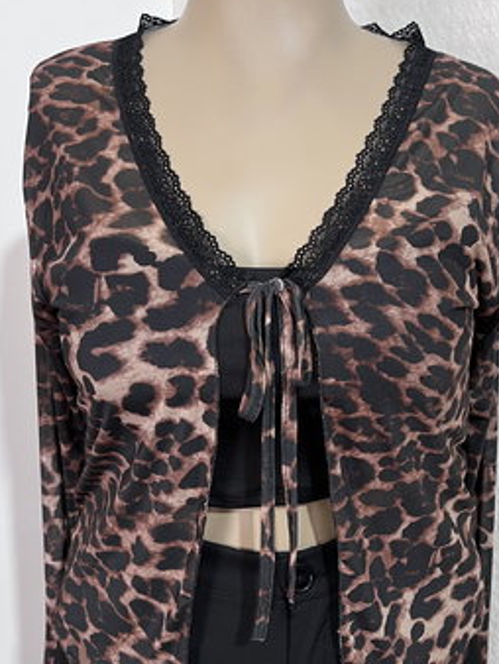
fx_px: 787
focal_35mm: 41
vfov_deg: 45.6
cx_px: 322
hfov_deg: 34.9
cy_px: 386
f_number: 1.5
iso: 125
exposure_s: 1/50
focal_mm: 5.7
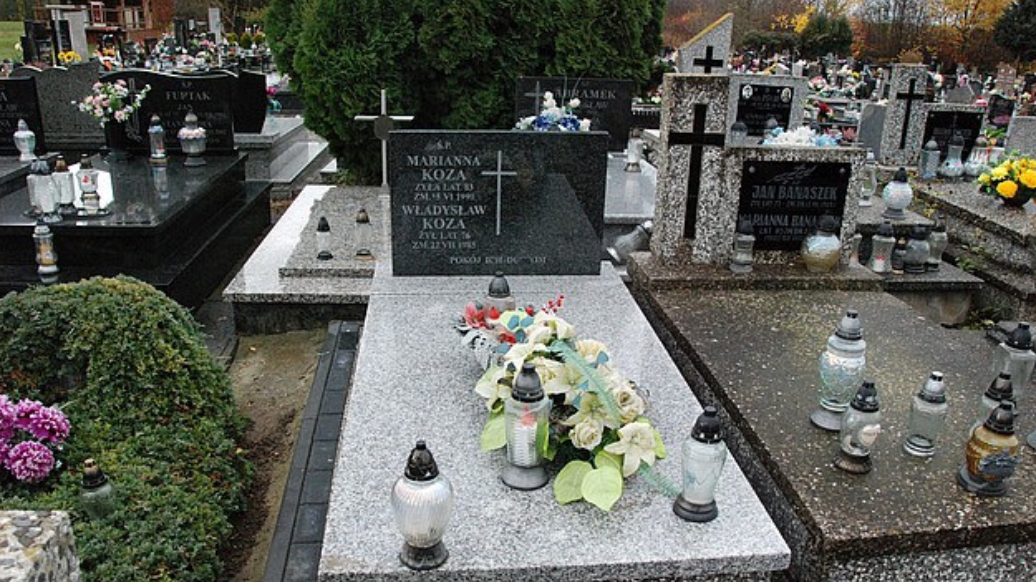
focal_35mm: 29
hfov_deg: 66.1
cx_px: 522
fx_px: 796
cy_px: 315
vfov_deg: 40.1
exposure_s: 1/400
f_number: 10
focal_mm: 18
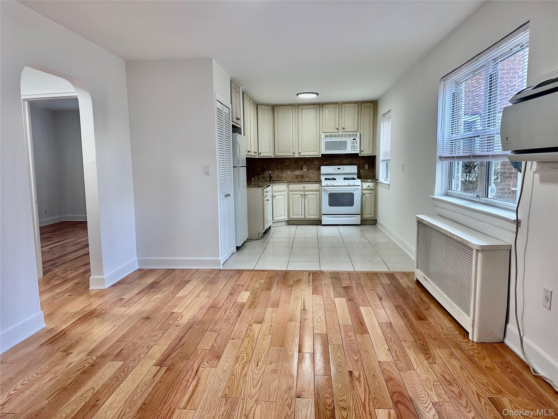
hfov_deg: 71.6
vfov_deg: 56.8
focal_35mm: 24
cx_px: 279
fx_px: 387
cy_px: 210
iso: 125
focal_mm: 6.86
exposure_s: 1/120
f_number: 1.78
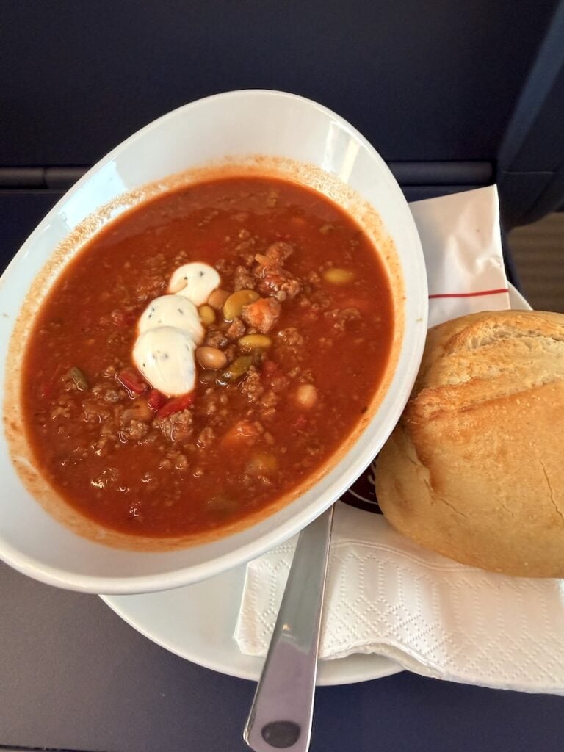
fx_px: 521
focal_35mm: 24
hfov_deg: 56.8
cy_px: 376
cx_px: 282
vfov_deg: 71.6
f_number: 2.2
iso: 320
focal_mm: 2.22
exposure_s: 1/83
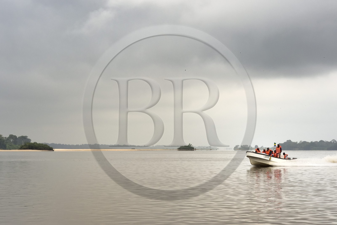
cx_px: 168
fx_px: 936
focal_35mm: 100
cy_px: 112
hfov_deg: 20.4
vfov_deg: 13.7
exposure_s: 1/1000
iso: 800
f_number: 11
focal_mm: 100
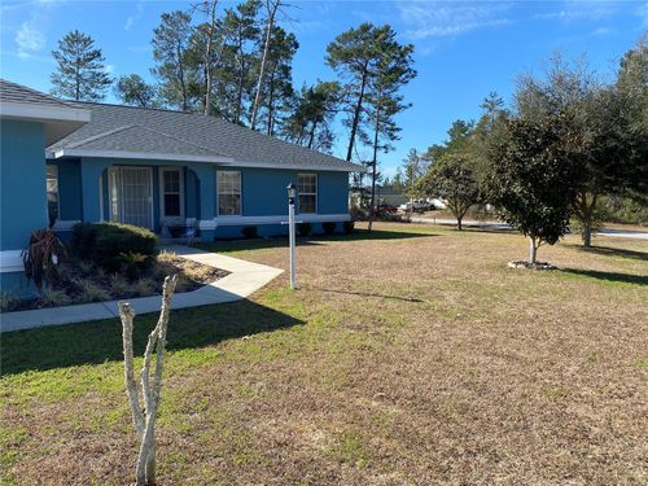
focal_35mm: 26
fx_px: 487
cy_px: 243
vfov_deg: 53.1
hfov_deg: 67.3
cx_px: 324
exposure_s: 1/1608
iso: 32
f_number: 1.8
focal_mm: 4.25
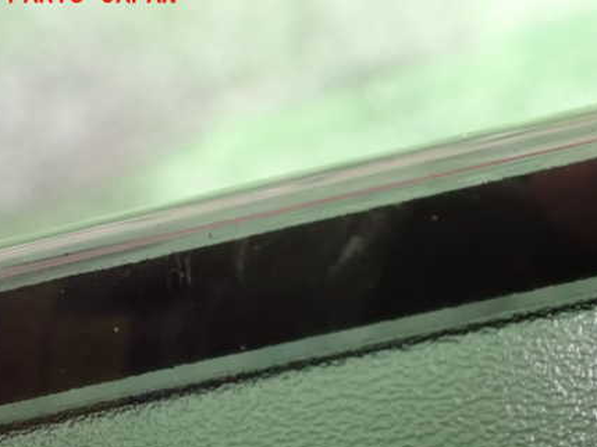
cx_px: 341
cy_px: 290
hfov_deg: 44.7
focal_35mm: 42
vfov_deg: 34.1
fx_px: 724
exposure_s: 1/20
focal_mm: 5.4
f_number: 2.3
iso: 1600
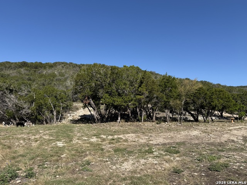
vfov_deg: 56.8
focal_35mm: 24
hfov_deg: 71.6
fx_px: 171
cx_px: 124
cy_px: 92
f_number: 1.78
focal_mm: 6.76
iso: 80
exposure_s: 1/4673
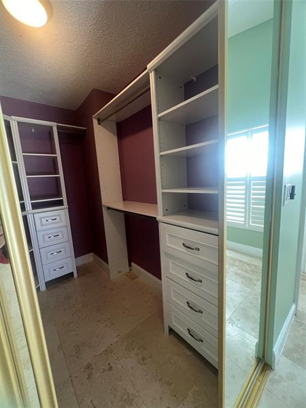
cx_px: 153
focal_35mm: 13
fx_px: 153
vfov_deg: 106.2
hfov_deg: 89.9
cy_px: 204
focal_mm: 1.57
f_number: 1.8
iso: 200
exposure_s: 1/60
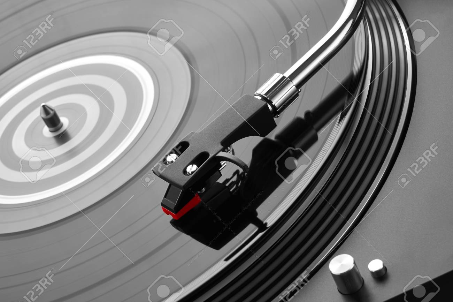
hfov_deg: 19.5
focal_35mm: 105
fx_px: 1321
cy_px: 151
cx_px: 226
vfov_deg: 13.0
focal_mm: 70
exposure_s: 1/4
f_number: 13
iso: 100
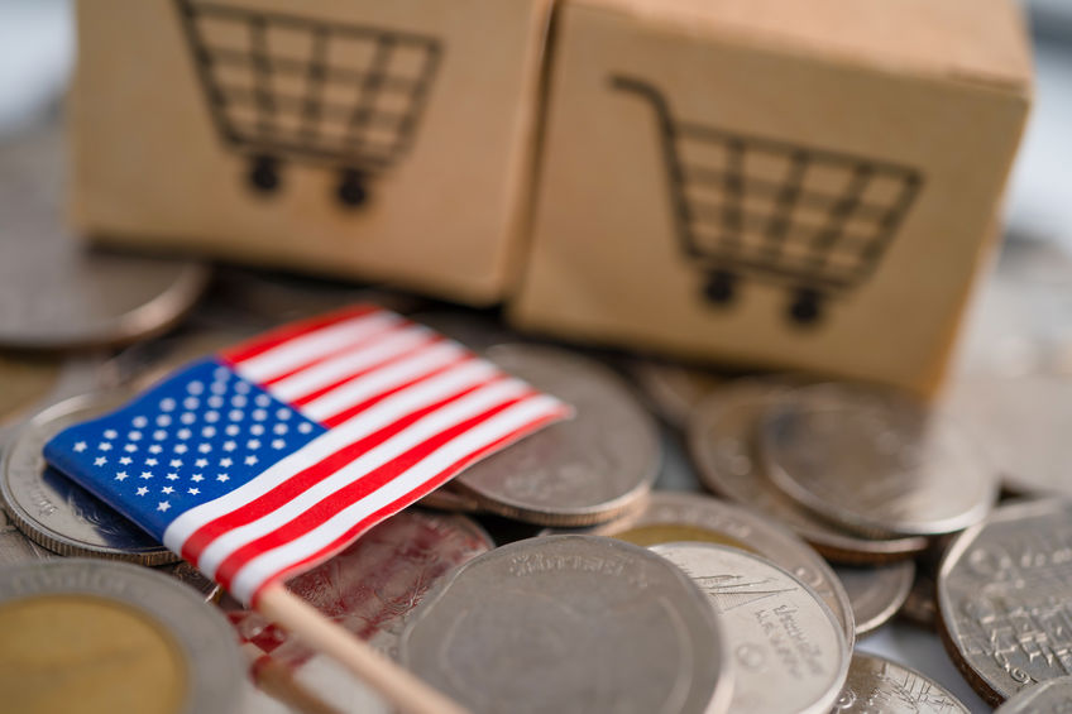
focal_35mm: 50
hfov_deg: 39.6
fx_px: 1489
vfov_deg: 27.0
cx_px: 536
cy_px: 357
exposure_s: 1/60
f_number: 2.8
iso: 100
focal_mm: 50
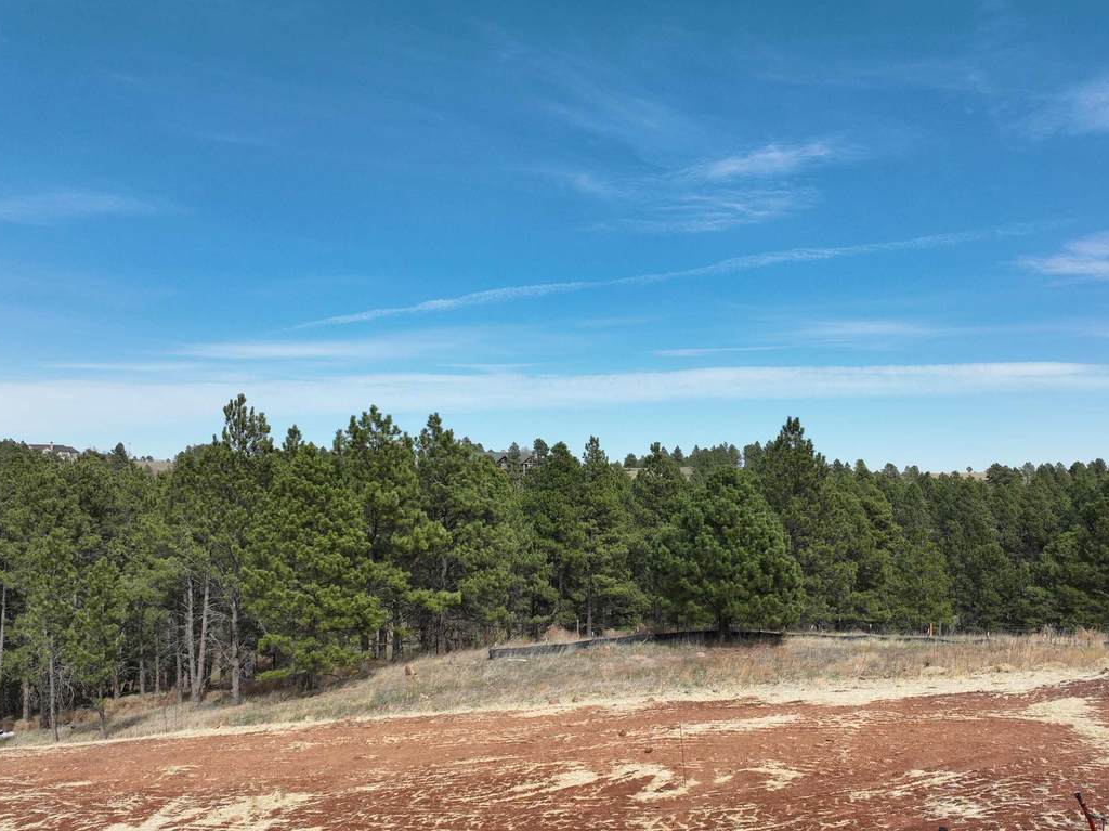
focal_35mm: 30
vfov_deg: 46.5
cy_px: 501
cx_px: 592
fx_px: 961
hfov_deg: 59.9
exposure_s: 1/1600
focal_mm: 12.29
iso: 100
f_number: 2.8
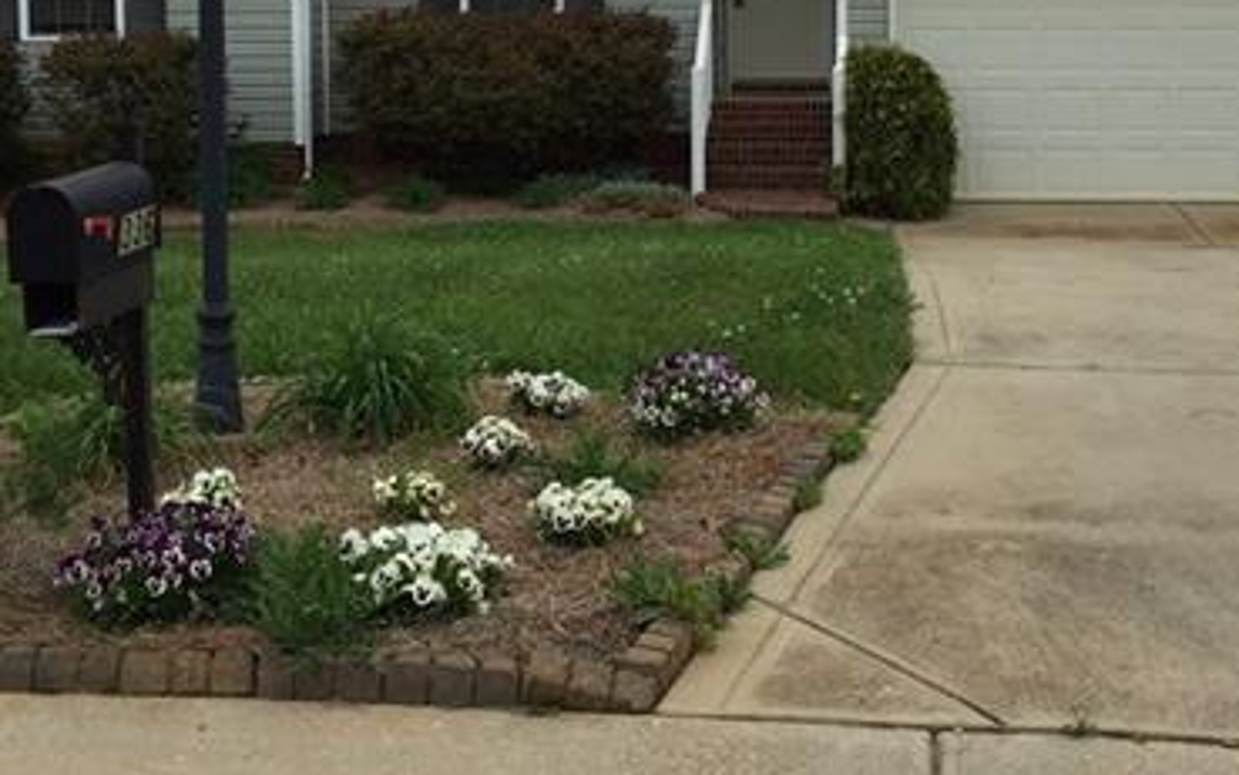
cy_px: 84
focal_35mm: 64
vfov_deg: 20.0
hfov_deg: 31.9
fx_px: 2162
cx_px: 698
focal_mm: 4.15
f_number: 2.2
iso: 32
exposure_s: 1/1163
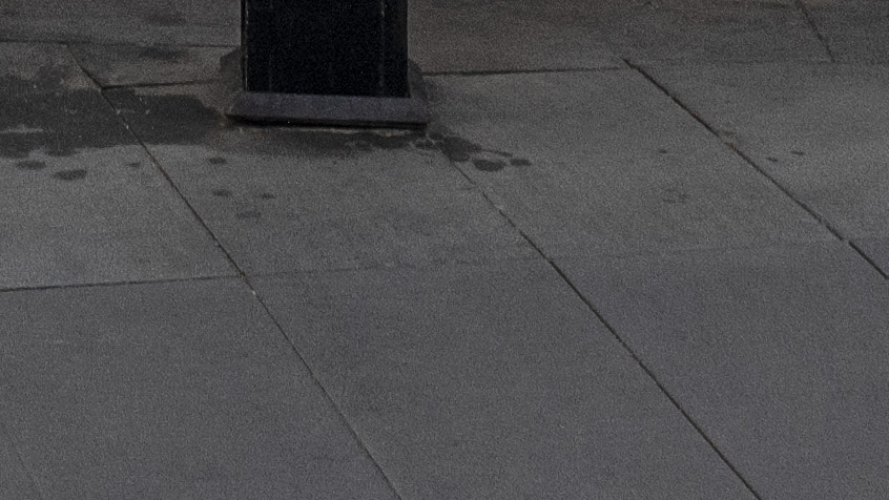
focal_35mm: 208
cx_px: -438
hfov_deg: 10.0
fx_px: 4903
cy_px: -1487
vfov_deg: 5.2
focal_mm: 28
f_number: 5.6
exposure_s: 1/200
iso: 800
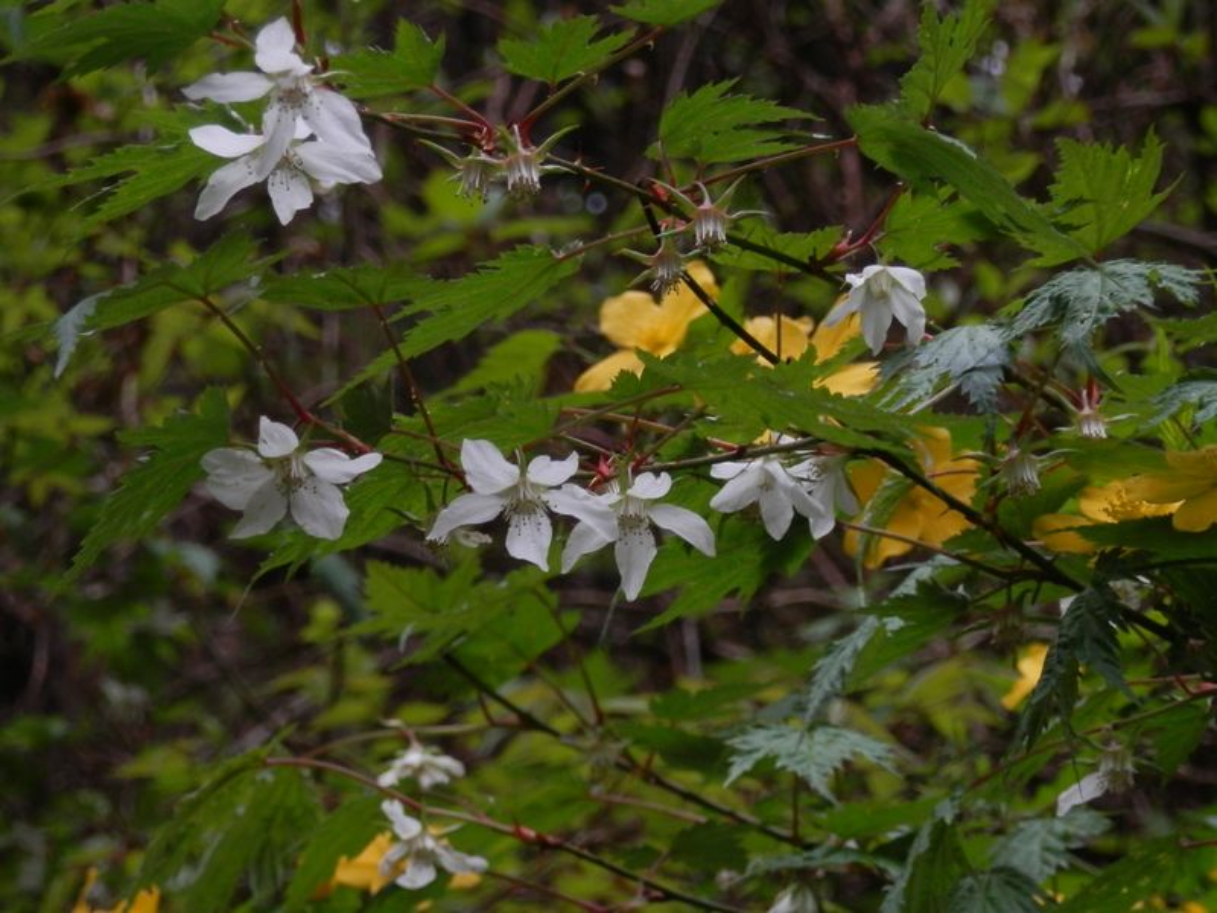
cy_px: 456
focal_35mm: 169
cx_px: 608
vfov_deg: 8.8
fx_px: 5942
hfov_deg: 11.7
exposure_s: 1/80
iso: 200
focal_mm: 30.2
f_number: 5.7
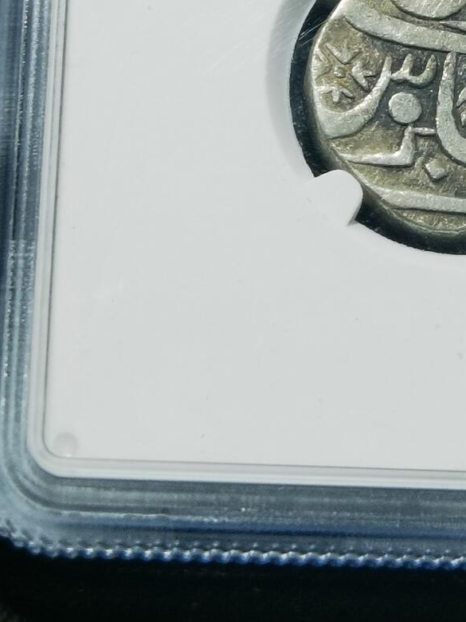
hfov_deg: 10.3
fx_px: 2567
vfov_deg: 13.6
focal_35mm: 143
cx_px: 464
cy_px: -30
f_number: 1.9
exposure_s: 1/100
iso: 100
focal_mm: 6.67
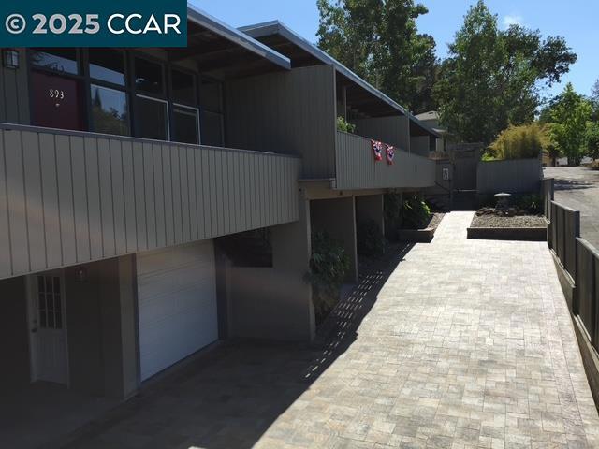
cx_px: 300
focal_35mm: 29
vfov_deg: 48.2
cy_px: 224
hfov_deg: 61.7
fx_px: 502
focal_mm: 4.15
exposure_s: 1/1799
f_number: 2.2
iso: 32
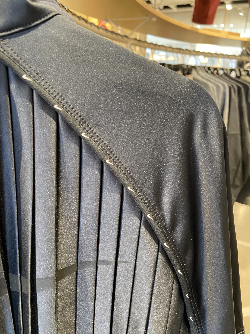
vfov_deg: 67.3
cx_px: 125
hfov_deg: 53.1
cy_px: 167
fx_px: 250
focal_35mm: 26
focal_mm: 4.25
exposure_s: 1/50
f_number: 1.8
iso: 200
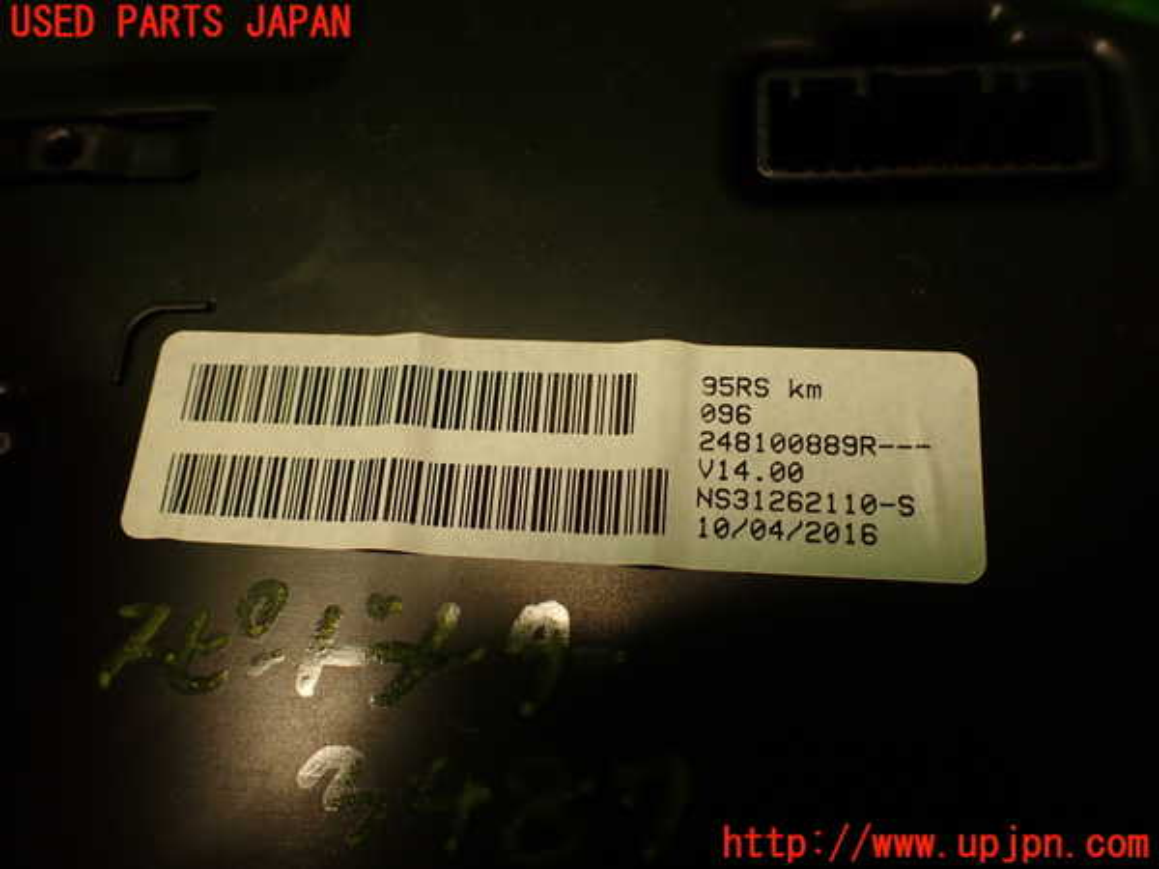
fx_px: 1004
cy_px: 434
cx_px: 580
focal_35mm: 30
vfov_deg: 46.8
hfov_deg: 60.0
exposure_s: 1/60
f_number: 2.3
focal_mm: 5.4
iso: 200
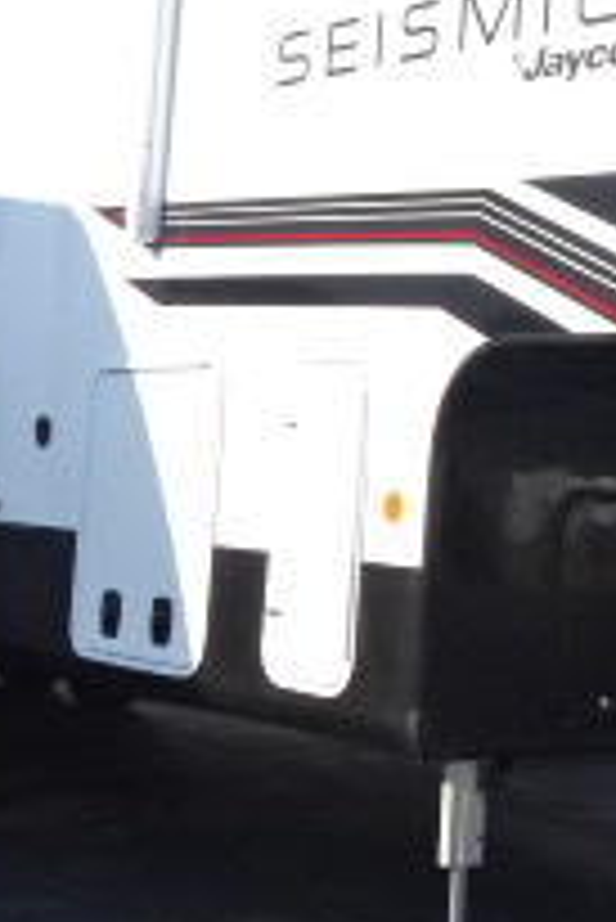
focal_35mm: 78
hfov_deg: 17.2
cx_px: 585
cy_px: 153
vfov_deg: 25.4
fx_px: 1998
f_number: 3.5
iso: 80
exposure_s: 1/640
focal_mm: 4.1
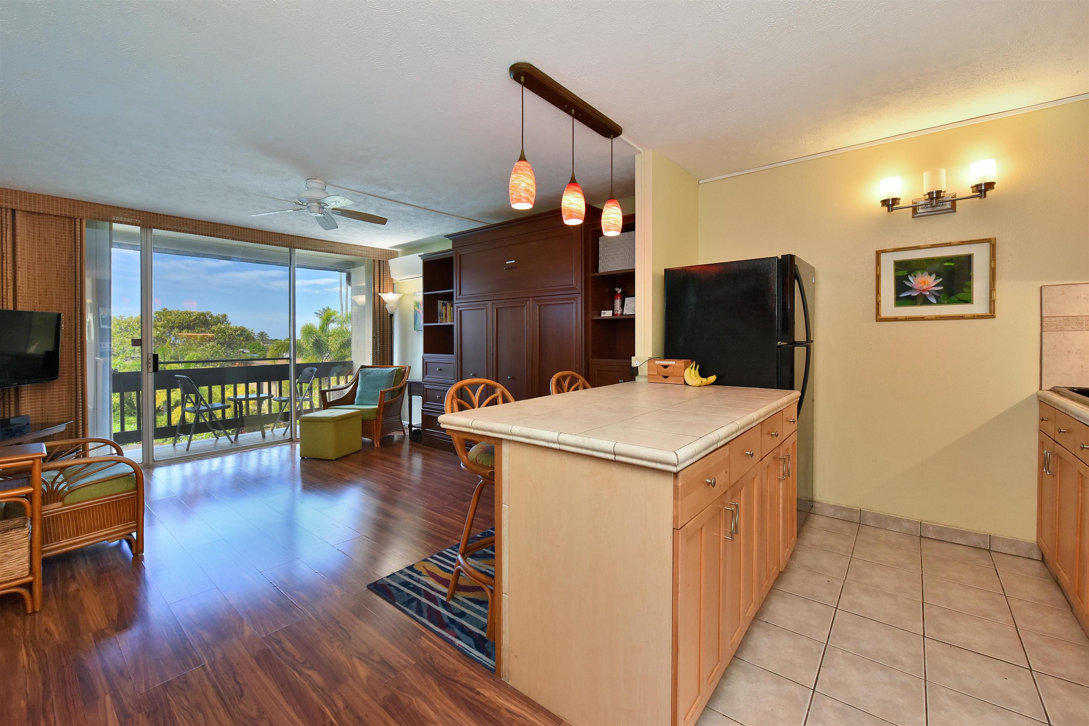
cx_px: 544
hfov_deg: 104.2
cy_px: 363
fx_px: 424
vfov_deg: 81.2
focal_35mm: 14
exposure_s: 1/80
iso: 400
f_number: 4.5
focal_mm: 14
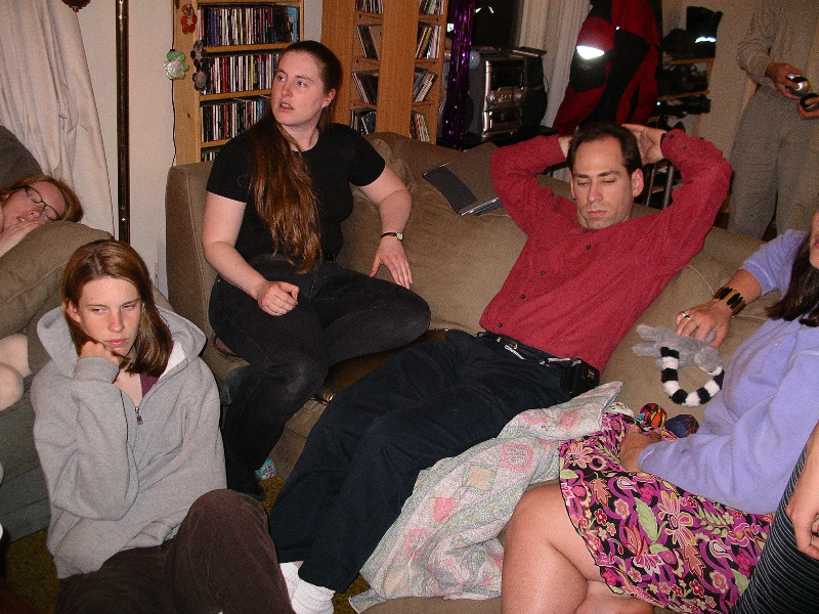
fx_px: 875
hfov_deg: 50.1
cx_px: 410
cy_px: 307
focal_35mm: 37
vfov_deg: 38.7
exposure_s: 1/40
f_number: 2.8
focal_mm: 7.8
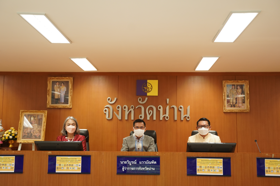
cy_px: 93
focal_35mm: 45
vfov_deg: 29.9
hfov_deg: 43.6
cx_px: 140
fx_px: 350
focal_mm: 45
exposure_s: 1/320
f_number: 2.8
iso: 2000
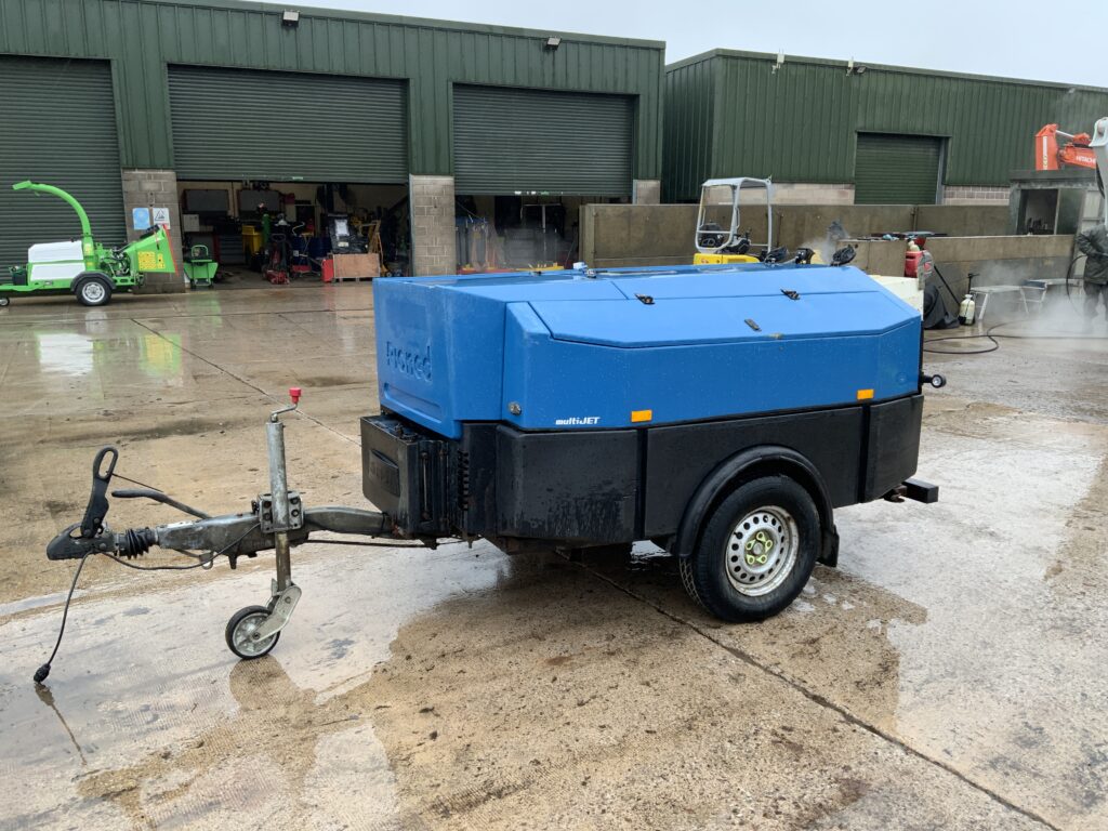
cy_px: 416
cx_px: 554
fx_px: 928
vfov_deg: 48.2
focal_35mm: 29
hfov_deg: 61.7
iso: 25
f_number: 1.8
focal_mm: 3
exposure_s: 1/122
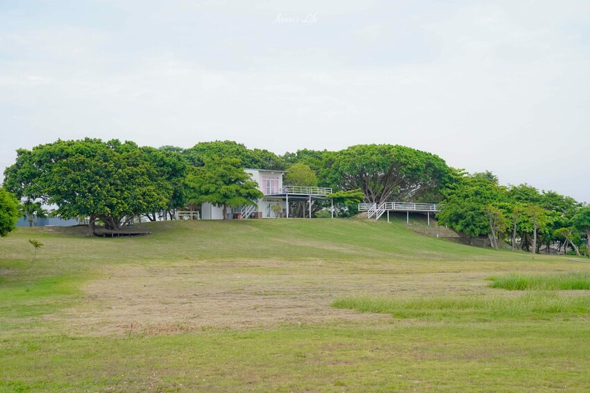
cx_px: 295
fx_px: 917
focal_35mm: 56
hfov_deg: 35.7
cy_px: 196
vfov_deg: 24.2
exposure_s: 1/200
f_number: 5
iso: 100
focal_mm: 56
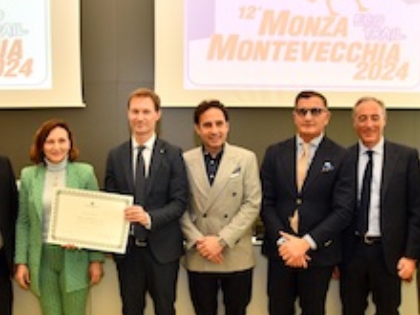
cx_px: 164
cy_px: 182
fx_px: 510
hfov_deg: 44.5
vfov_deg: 34.3
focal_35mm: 42
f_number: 5.6
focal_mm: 24
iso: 1250
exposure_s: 1/250
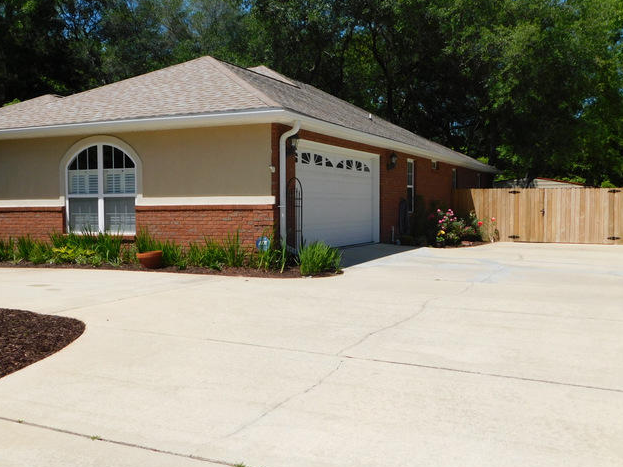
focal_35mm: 37
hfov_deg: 50.1
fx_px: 666
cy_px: 233
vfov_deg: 38.7
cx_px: 314
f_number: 7
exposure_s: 1/400
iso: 125
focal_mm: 6.3
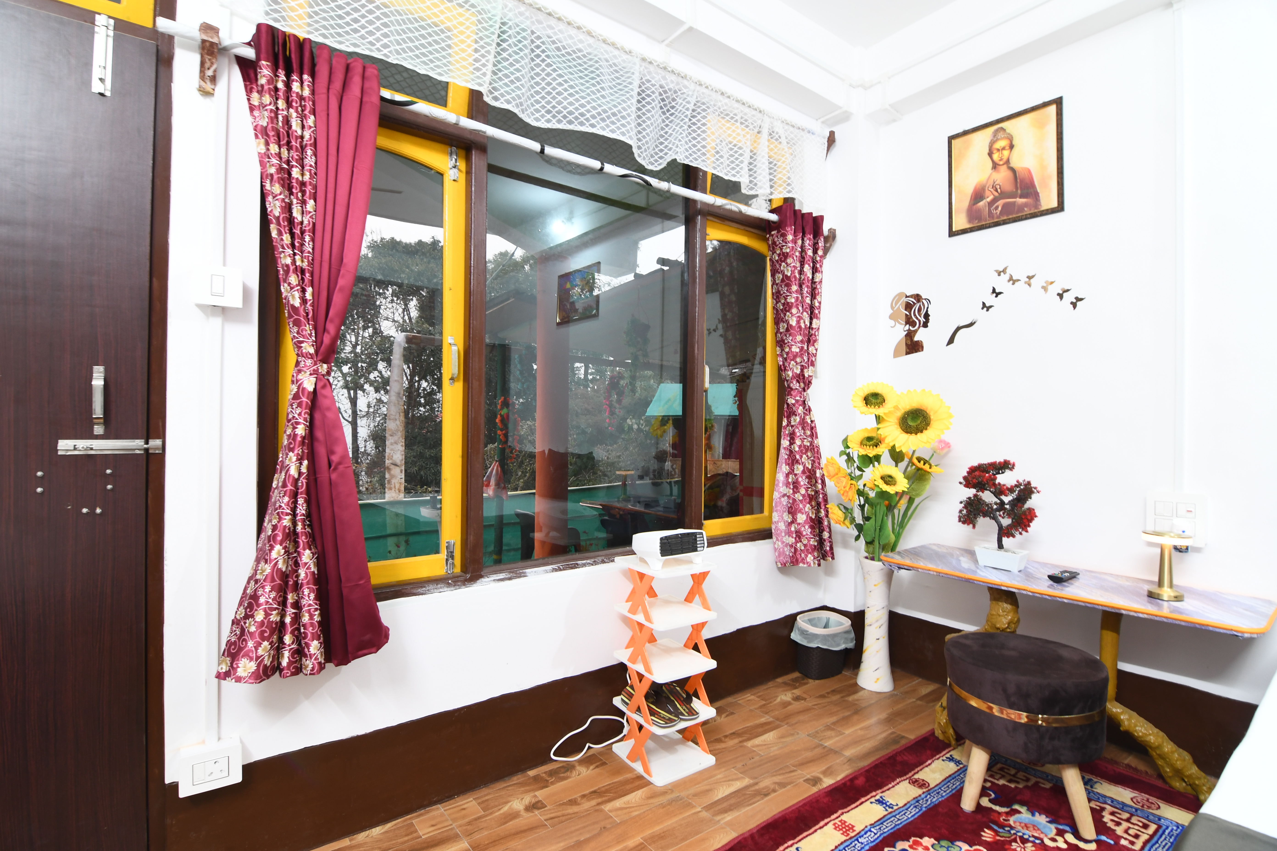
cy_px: 426
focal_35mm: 16
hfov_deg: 96.7
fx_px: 568
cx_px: 638
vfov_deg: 73.7
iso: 400
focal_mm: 11
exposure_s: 1/1.6
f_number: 6.3
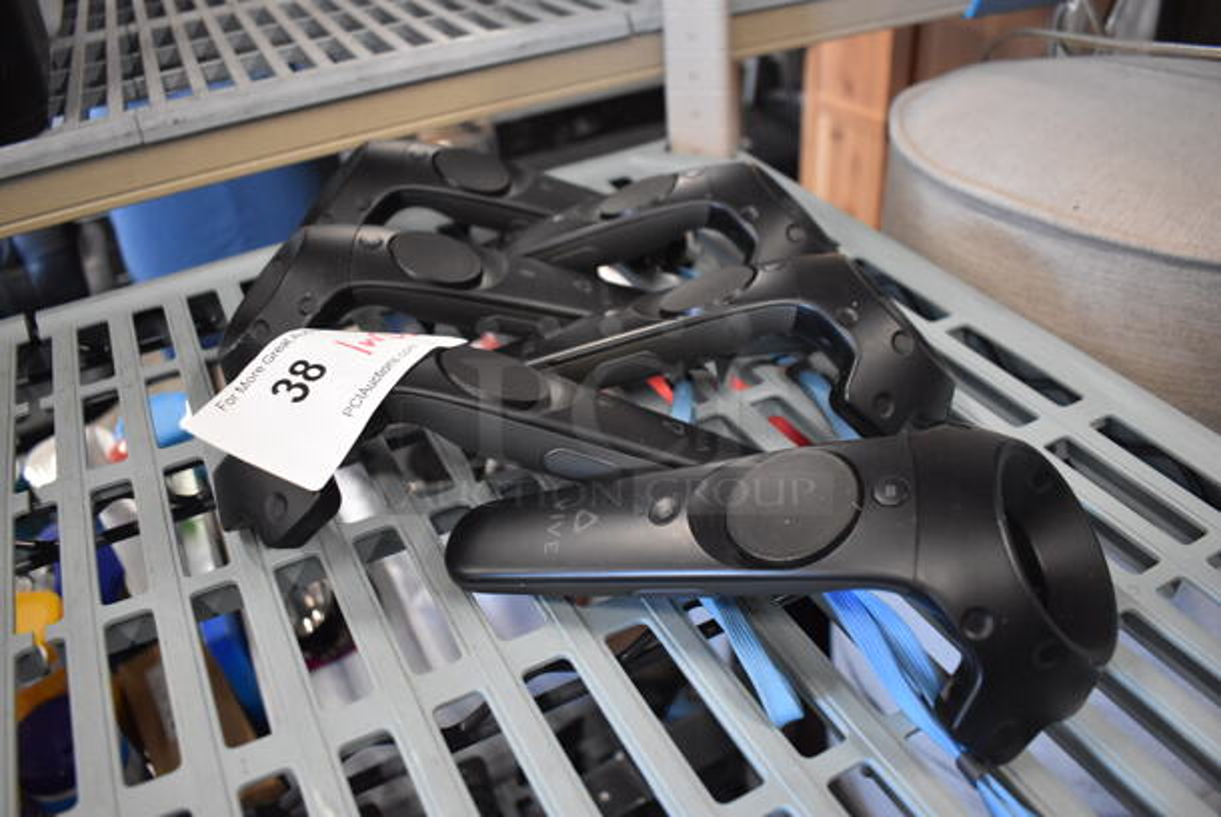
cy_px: 408
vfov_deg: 48.0
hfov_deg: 67.3
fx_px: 917
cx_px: 610
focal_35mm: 27
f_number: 3.5
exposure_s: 1/125
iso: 3200
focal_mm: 18
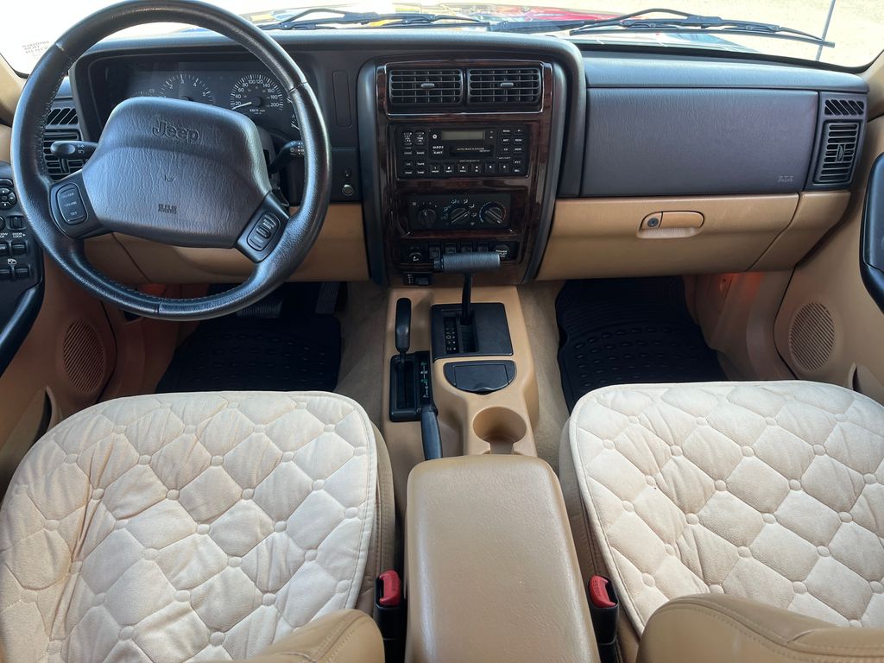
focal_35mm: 26
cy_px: 332
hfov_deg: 67.3
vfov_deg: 53.1
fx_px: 664
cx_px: 442
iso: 125
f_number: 1.6
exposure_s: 1/121
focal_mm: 5.1
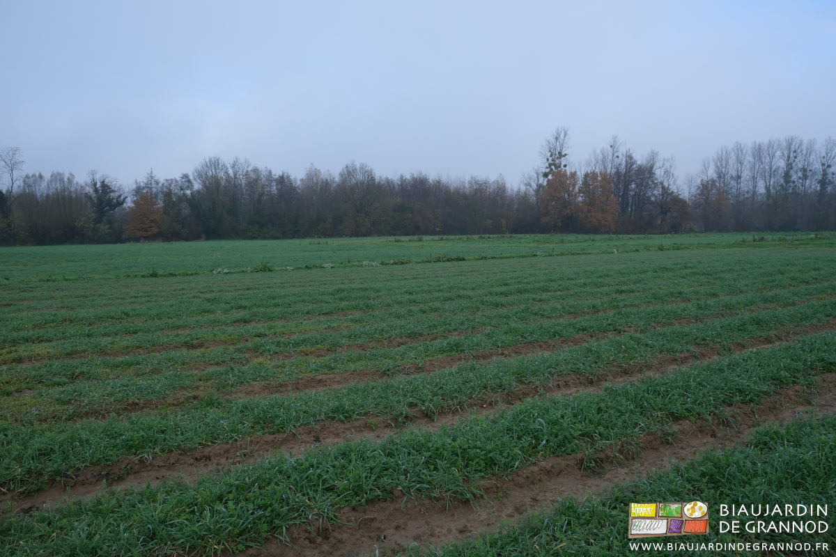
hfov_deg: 67.4
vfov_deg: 47.9
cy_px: 278
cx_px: 418
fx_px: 627
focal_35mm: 27
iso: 320
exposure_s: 1/300
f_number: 6.4
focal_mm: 18
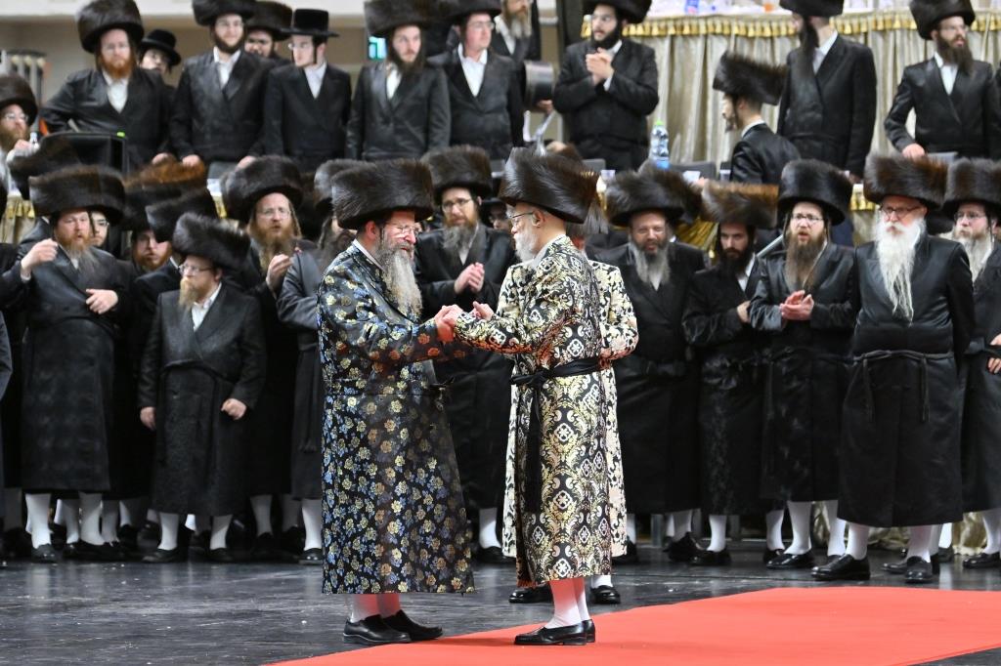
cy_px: 333
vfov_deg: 6.8
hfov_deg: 10.2
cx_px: 500
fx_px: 5615
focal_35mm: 202
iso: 1000
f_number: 2.8
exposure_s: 1/200
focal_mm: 135
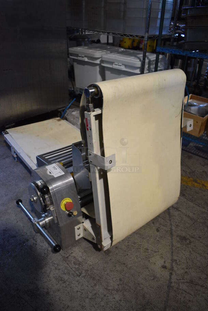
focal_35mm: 27
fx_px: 234
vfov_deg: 67.3
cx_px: 104
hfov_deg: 48.0
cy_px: 156
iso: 1250
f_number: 3.5
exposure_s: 1/125
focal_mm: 18
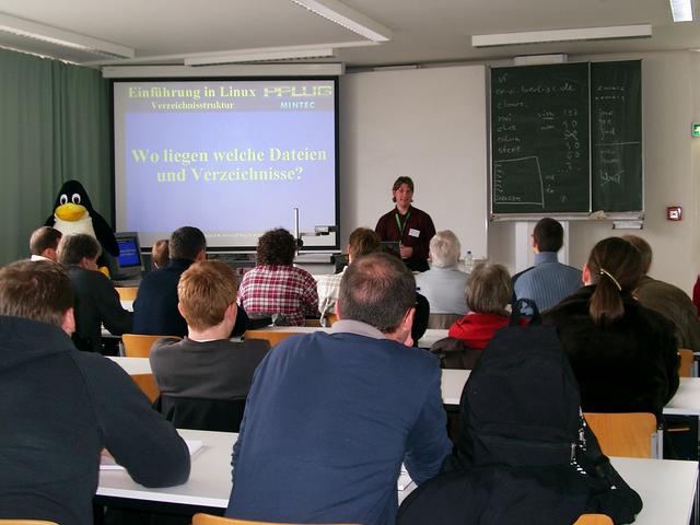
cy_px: 262
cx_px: 350
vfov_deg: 29.7
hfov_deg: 38.9
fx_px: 991
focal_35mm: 49
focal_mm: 10.2
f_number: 3
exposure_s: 1/60
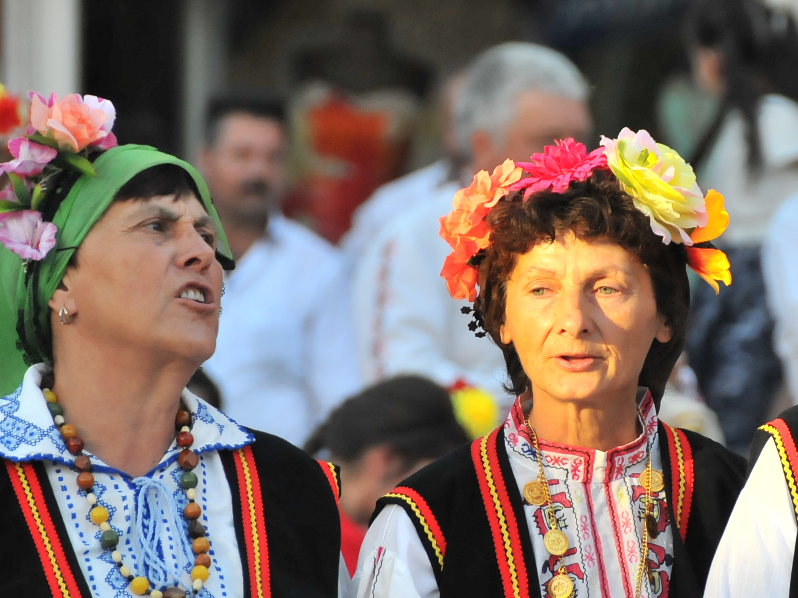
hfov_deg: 4.0
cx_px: 568
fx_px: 11550
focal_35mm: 501
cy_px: 295
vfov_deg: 3.0
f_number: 6.3
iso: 800
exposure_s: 1/500
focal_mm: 200
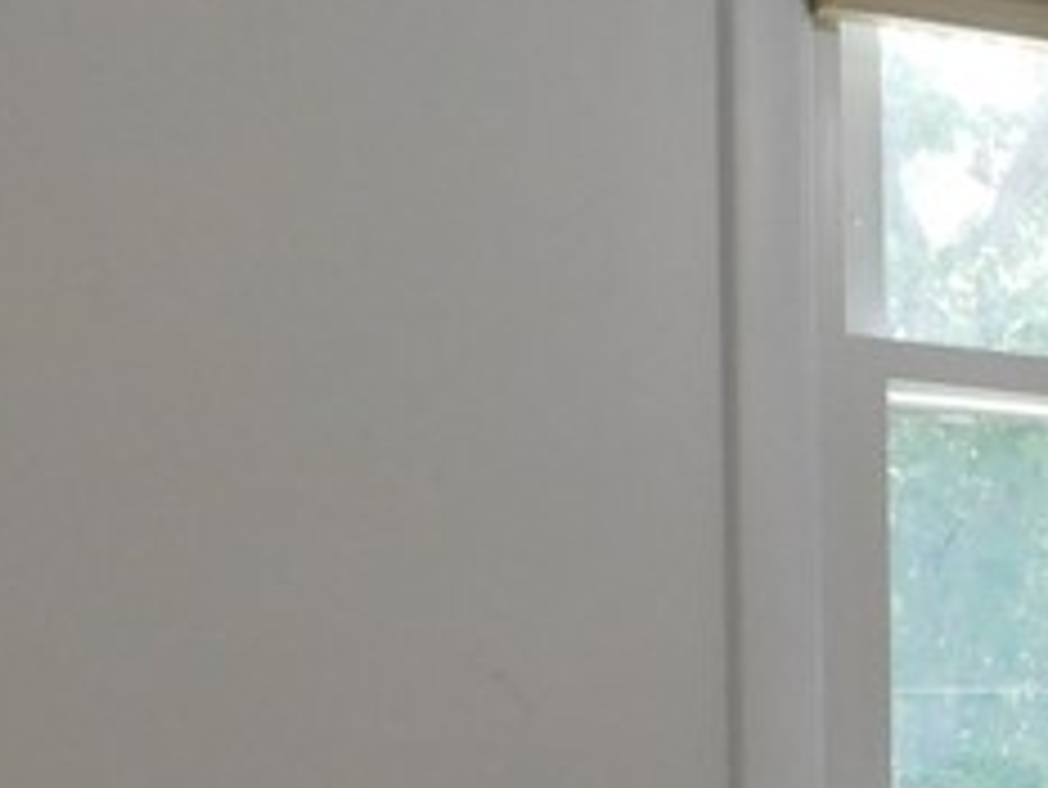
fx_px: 3059
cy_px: 1198
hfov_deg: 16.9
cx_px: 1736
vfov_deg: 13.7
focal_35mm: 101
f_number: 3
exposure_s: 1/60
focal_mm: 4
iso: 125
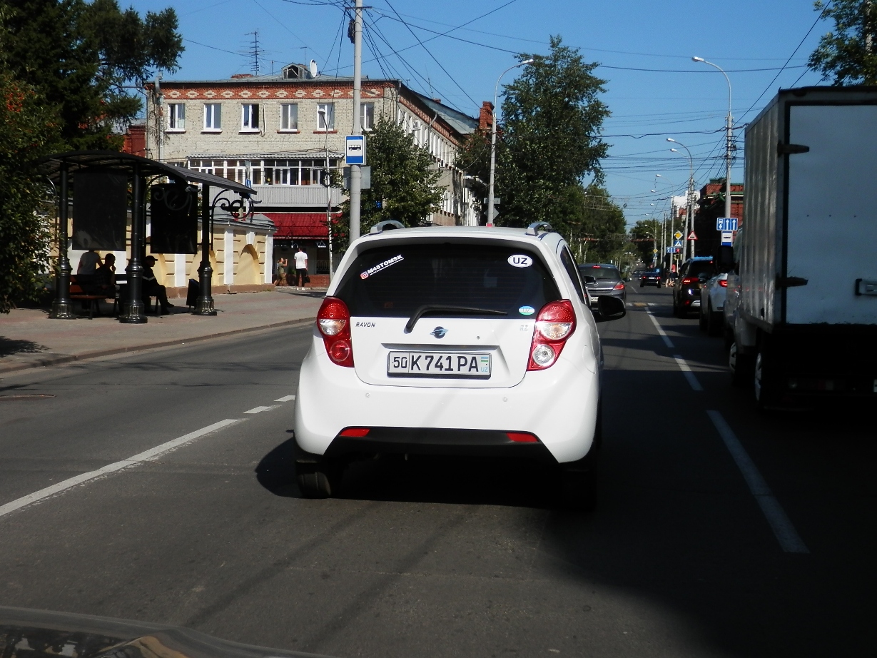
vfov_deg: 29.7
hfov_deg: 38.9
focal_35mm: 49
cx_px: 438
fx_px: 1242
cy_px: 329
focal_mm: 8.9
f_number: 11.2
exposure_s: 1/160
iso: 80
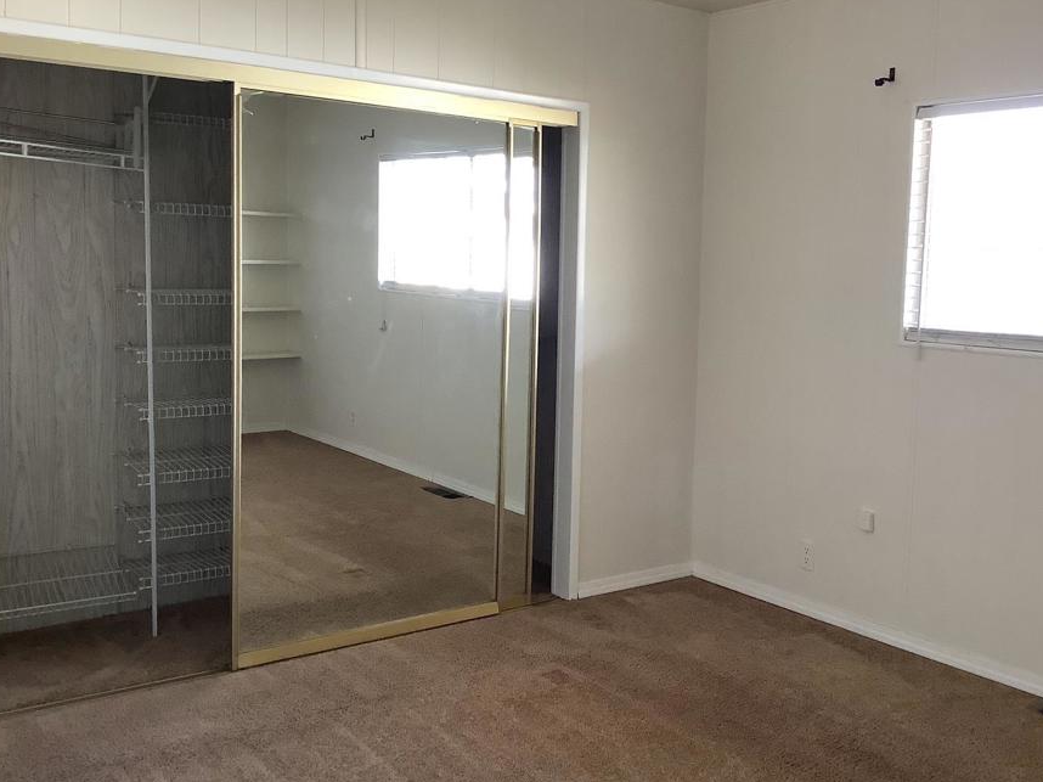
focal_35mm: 37
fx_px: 1115
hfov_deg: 50.0
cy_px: 359
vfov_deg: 38.6
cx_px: 591
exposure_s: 1/60
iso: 160
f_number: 2.4
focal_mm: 3.3
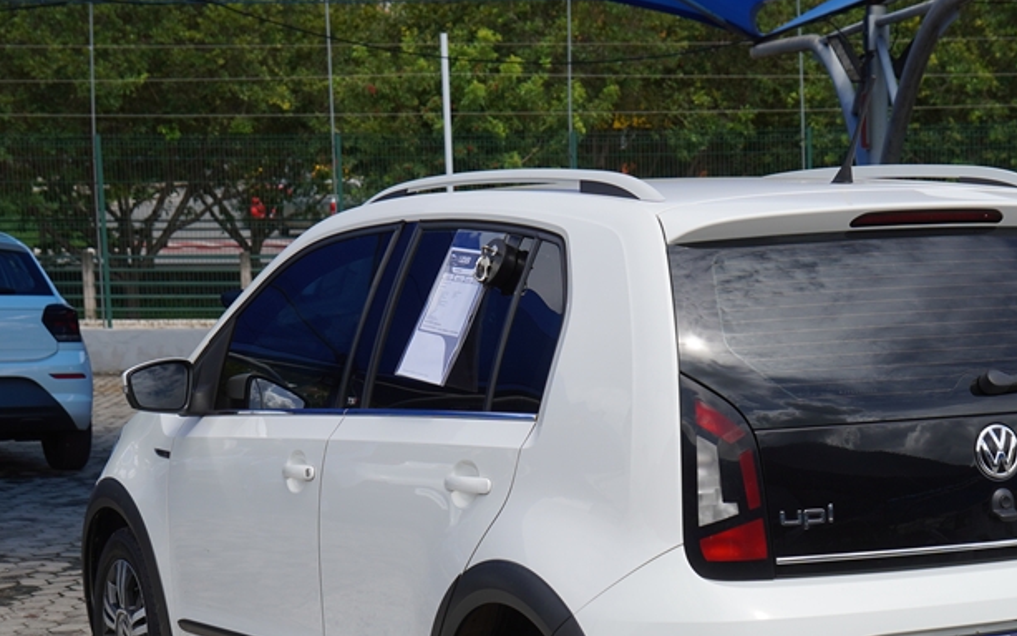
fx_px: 2550
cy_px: 527
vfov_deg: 14.1
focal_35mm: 92
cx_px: 664
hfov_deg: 22.5
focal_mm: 36
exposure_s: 1/800
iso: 100
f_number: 4.5
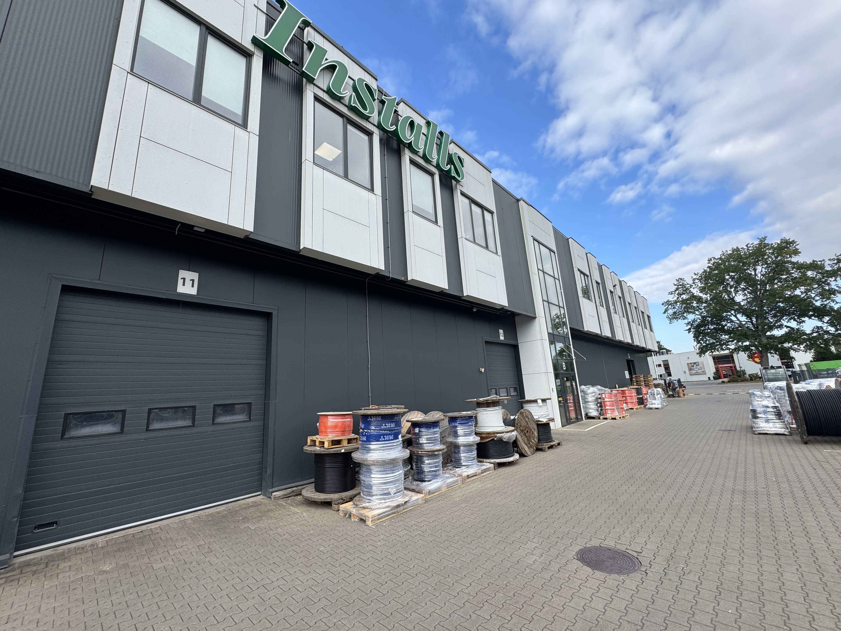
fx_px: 340
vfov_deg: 85.7
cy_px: 316
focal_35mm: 14
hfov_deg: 102.1
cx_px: 420
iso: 40
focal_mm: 2.22
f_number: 2.2
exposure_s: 1/625
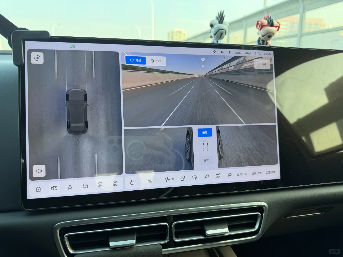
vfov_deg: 56.8
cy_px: 128
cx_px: 172
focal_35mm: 24
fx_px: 238
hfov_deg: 71.6
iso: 80
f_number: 1.78
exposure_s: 1/180
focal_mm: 6.76
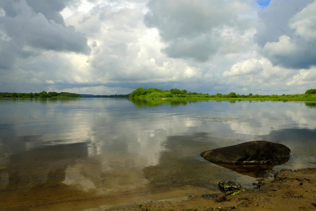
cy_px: 106
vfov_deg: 47.9
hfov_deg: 67.4
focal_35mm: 27
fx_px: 237
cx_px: 158
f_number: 18
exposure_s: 1/500
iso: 640
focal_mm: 18
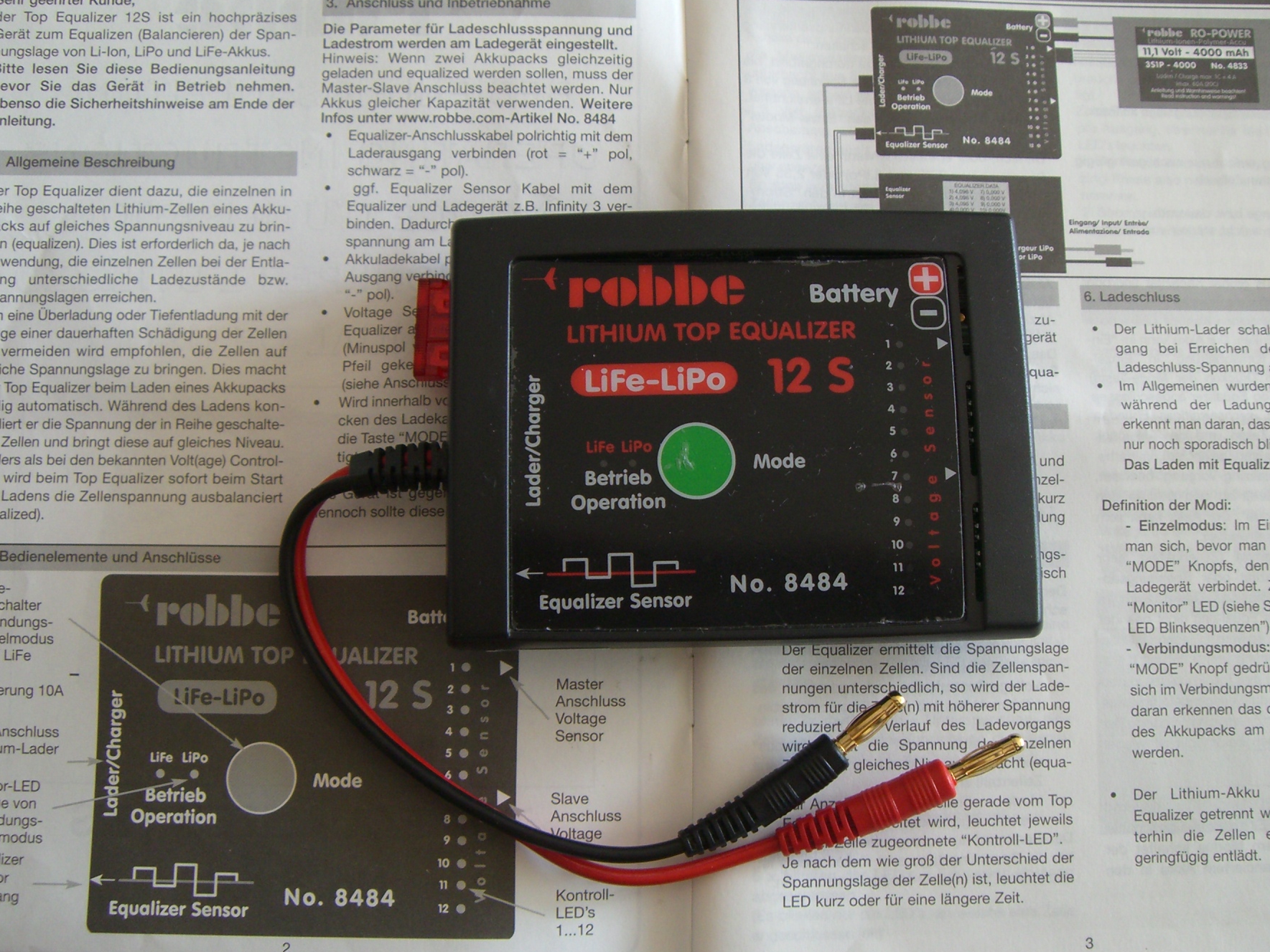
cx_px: 673
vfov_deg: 32.9
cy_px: 439
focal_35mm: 44
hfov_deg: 42.9
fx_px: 1614
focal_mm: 6.2
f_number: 2.7
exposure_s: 1/100
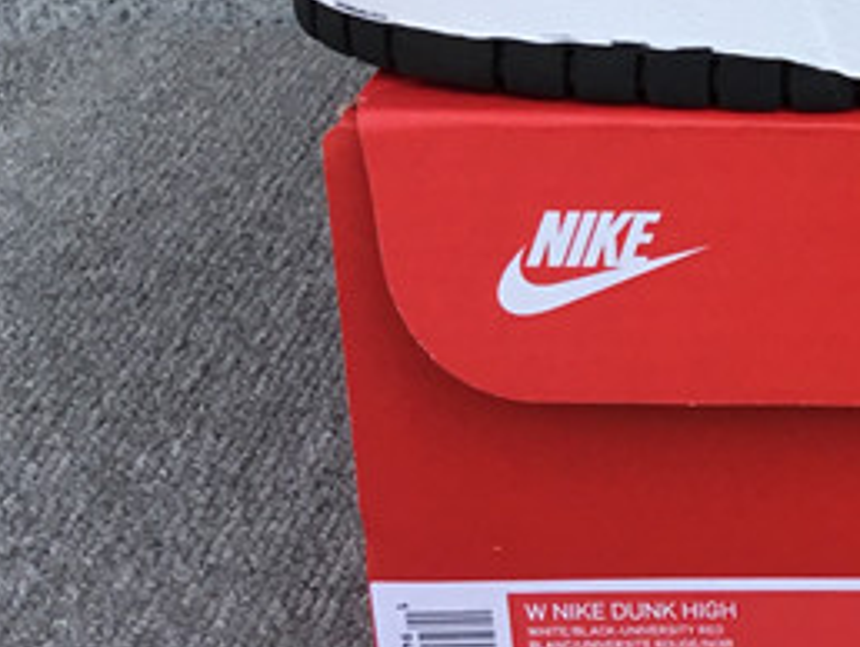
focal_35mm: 108
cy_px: -142
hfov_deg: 16.8
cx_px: 1217
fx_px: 2686
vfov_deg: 13.3
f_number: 2.4
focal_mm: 3.3
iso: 25
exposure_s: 1/426
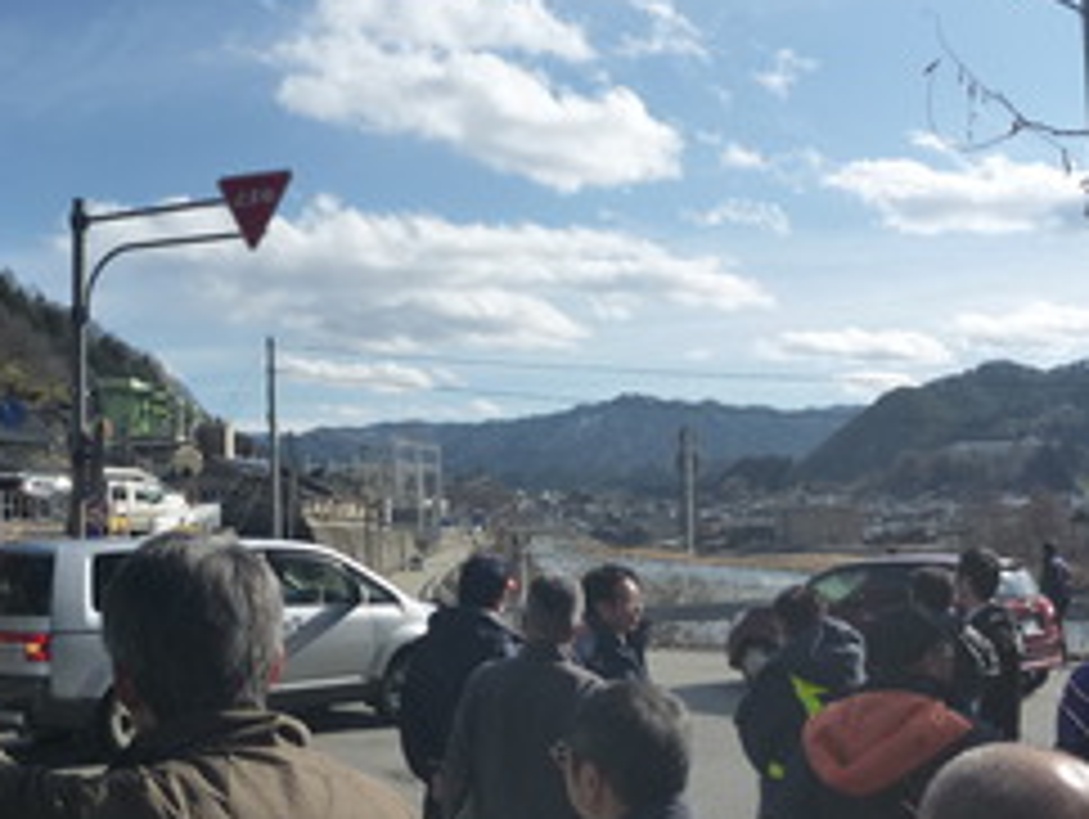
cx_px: 511
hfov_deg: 45.7
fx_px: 1291
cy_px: 468
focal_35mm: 41
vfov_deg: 35.1
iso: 125
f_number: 10
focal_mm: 4.9
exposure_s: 1/160
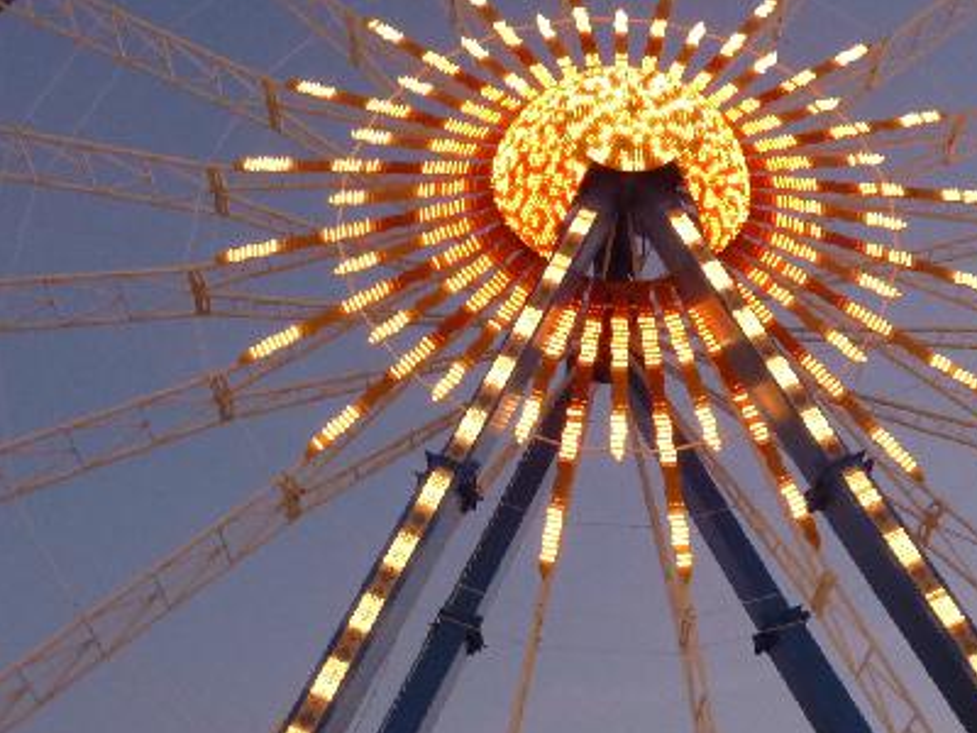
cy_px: 457
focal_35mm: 50
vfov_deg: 29.0
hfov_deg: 38.1
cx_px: 581
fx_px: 1411
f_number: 3.3
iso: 320
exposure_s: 1/30
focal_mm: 4.1
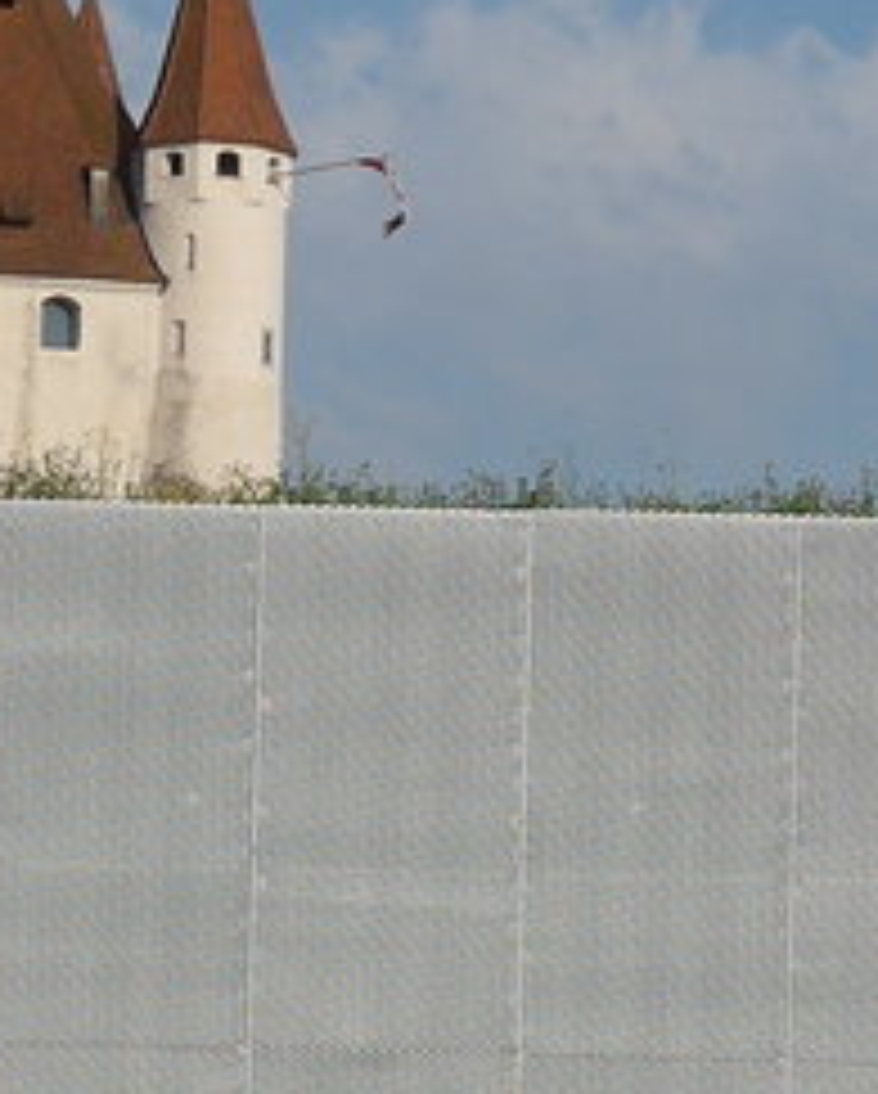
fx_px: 10926
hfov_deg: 4.6
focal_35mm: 337
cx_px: 59
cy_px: 1044
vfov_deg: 5.7
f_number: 4.1
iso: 80
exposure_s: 1/1600
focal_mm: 14.2
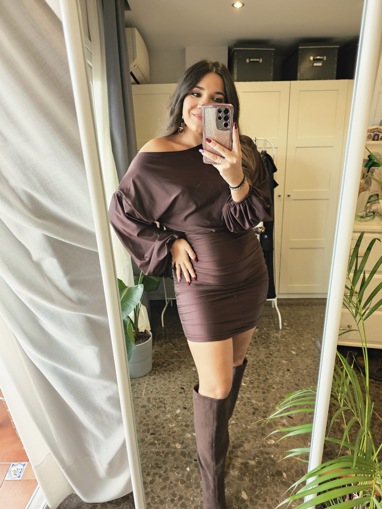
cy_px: 254
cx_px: 191
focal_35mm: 23
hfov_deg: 58.9
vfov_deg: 73.9
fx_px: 338
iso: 125
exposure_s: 1/100
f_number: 1.7
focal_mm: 6.3
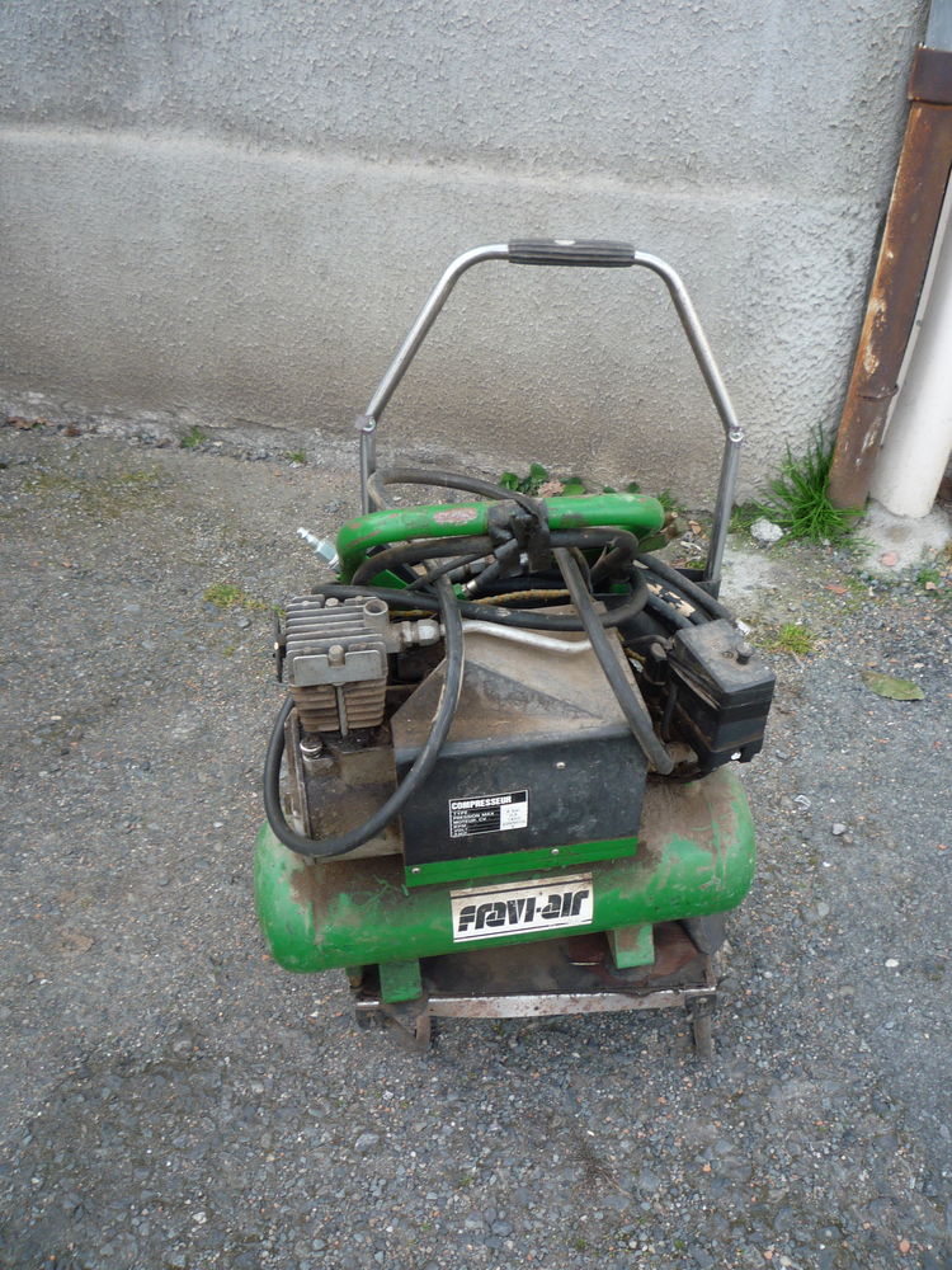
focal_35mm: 30
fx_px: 1100
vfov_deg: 60.0
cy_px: 635
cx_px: 476
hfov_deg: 46.8
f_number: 3.3
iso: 100
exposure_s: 1/100
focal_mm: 5.2
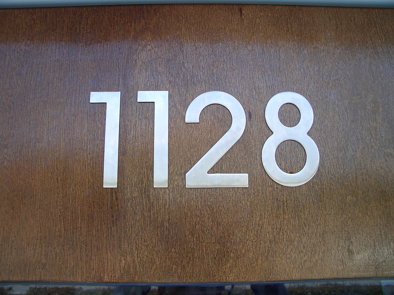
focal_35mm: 35
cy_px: 148
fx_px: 398
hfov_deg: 52.6
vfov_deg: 40.7
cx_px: 197
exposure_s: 1/100
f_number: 4.3
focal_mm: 5.8
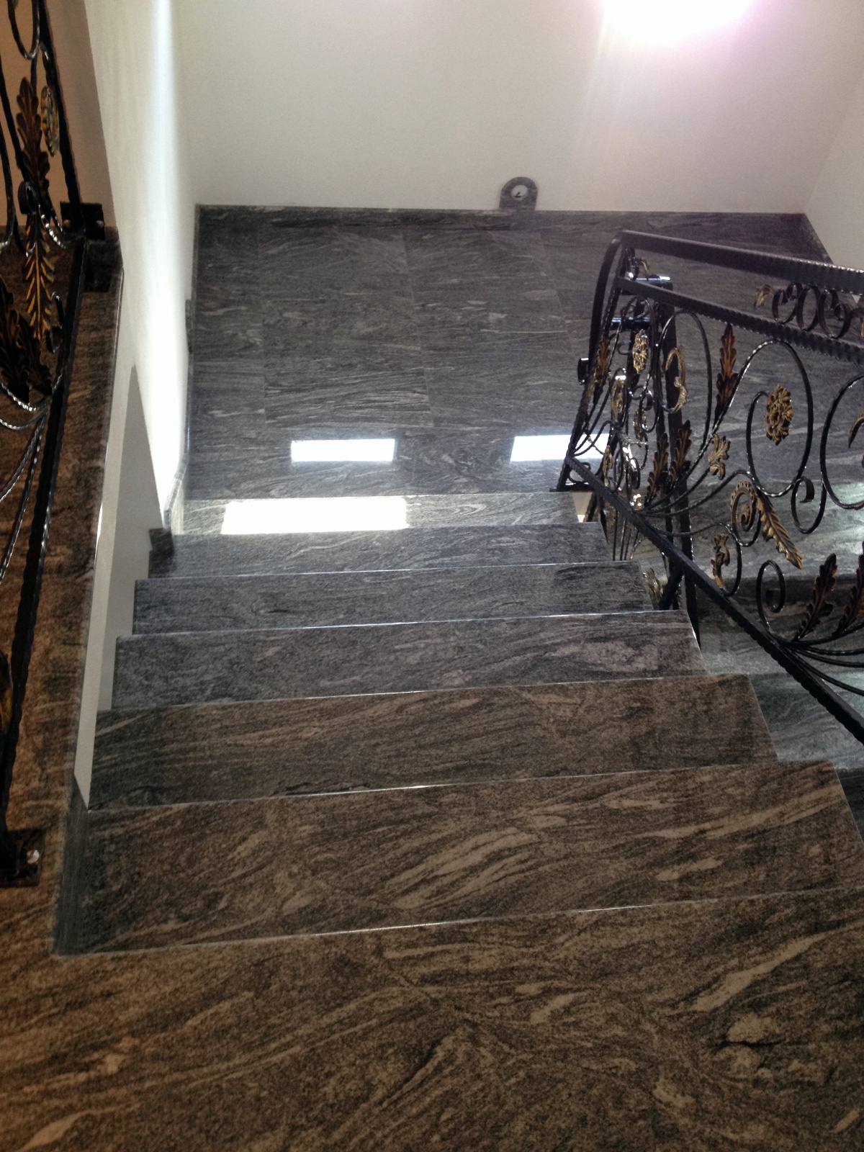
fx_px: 1165
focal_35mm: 35
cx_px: 432
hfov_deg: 40.7
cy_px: 576
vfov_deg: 52.6
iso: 100
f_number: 2.4
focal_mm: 4.28
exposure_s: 1/20
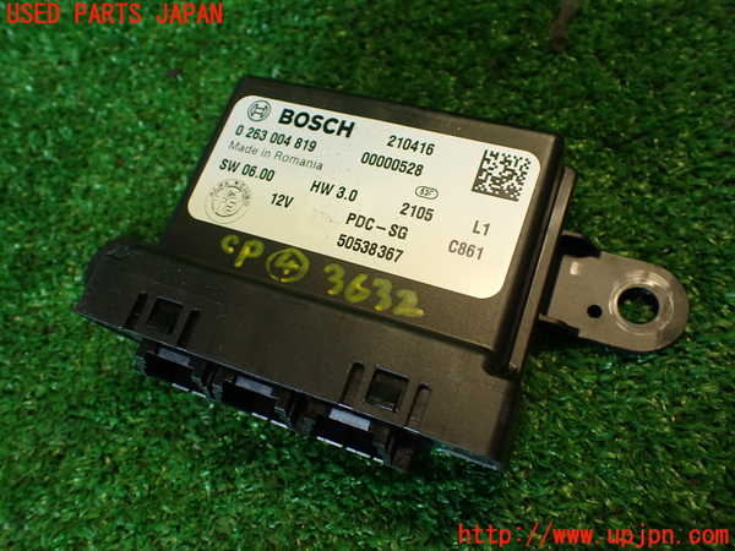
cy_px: 276
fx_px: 637
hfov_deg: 60.0
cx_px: 368
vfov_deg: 46.8
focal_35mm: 30
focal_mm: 5.4
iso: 200
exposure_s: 1/50
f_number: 2.3
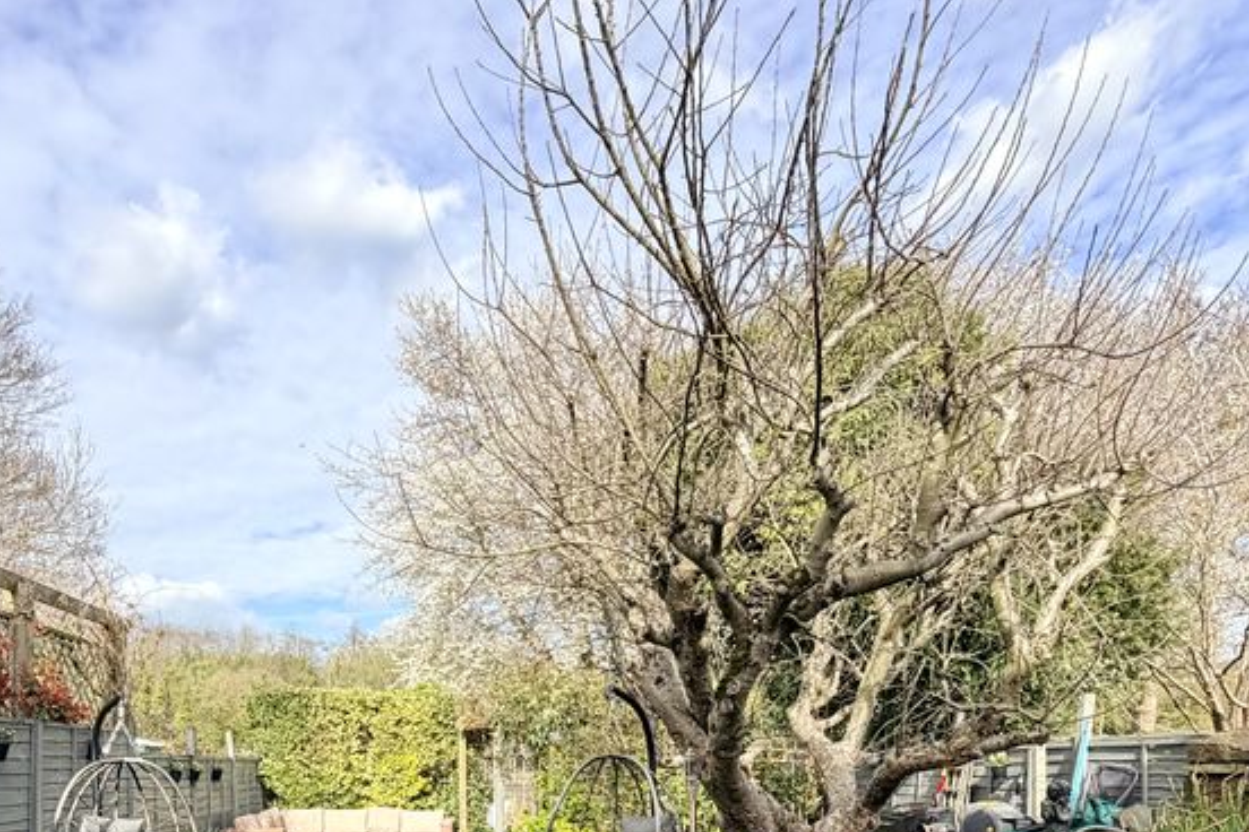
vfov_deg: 43.6
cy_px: 755
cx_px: 489
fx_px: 937
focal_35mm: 27
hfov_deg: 66.6
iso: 40
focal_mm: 2.22
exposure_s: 1/770
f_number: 2.2
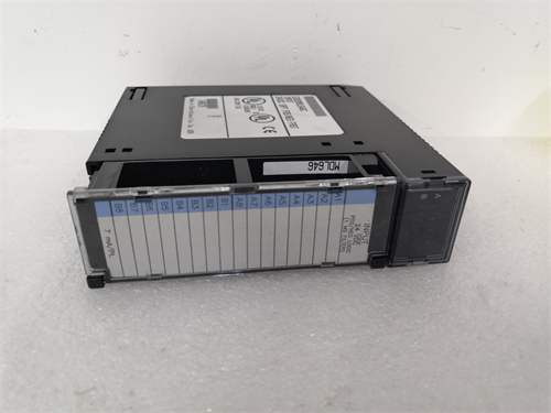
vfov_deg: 51.4
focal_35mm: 27
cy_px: 206
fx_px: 430
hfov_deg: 65.3
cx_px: 276
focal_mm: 3.95
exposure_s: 1/33.3
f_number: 1.8
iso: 200
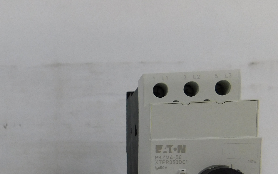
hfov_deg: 40.1
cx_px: 38
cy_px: 188
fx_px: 356
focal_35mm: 47
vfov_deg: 25.6
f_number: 3
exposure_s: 1/80
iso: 125
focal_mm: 4
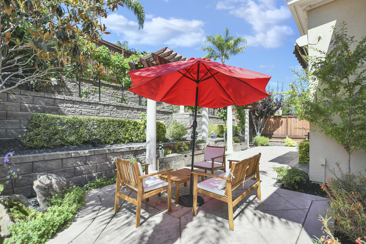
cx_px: 183
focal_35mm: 15
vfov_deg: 77.3
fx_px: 152
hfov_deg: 100.4
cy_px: 122
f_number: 4
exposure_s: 1/1250
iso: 800
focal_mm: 10
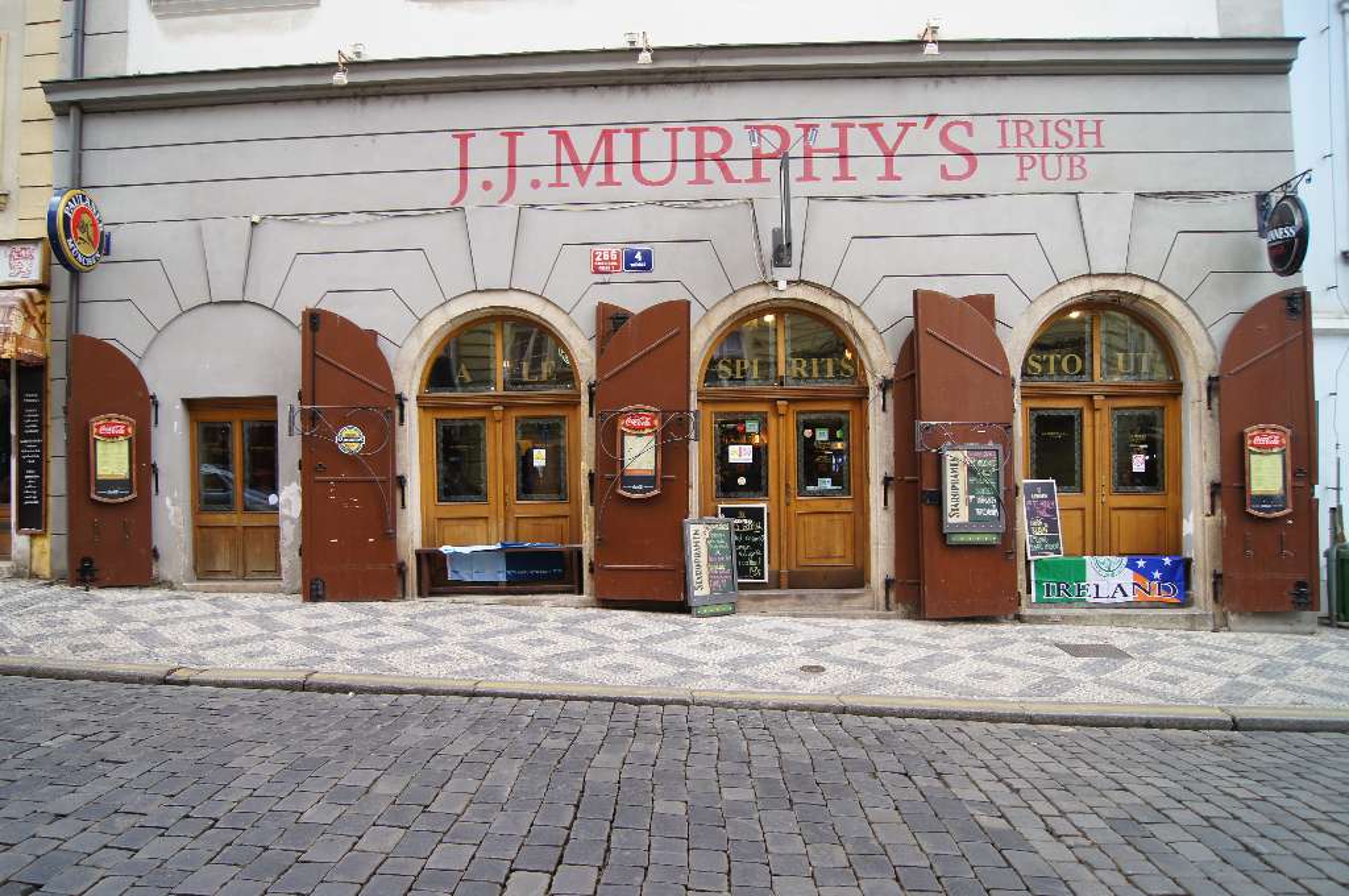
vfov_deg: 47.8
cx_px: 674
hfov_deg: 67.4
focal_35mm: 27
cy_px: 448
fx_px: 1010
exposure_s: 1/60
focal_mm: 18
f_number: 4
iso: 100
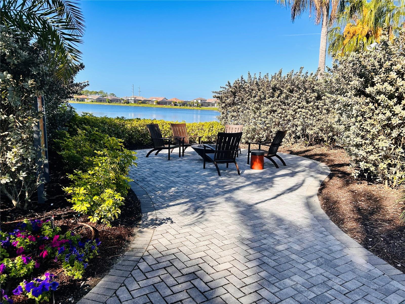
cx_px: 202
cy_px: 152
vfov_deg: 53.1
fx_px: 304
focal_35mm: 26
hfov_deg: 67.3
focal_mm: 5.7
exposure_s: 1/2695
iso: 50
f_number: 1.5
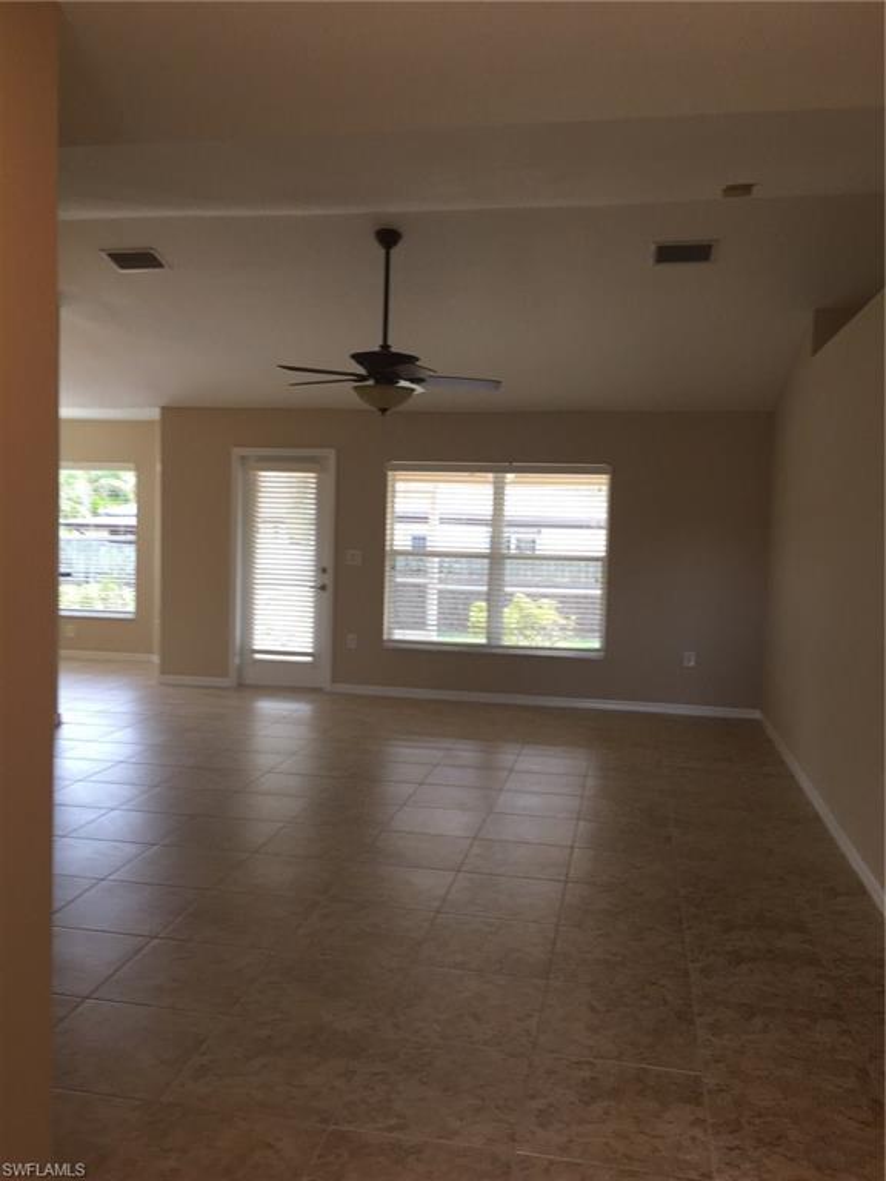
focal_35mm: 29
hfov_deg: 48.2
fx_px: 990
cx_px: 443
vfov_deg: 61.7
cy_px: 590
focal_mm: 4.15
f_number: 2.2
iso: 40
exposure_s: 1/30
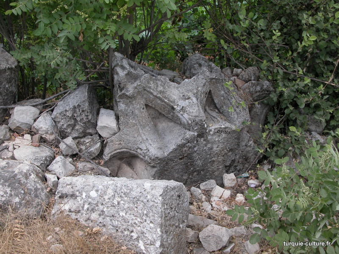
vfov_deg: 36.8
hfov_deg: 47.9
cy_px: 127
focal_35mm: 39
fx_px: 382
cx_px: 170
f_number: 4.6
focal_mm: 10
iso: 100
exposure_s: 1/157
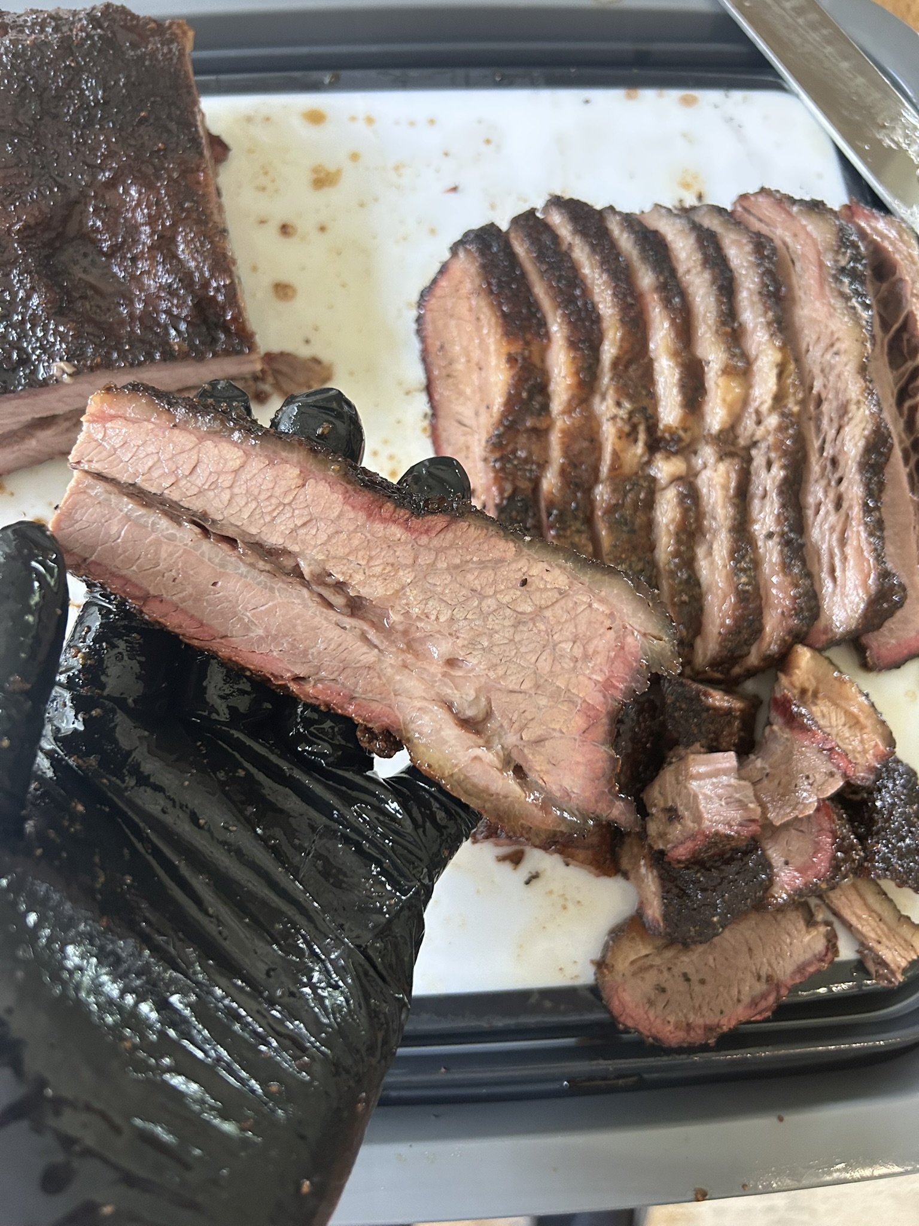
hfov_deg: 53.1
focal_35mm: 26
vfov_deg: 67.3
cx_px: 460
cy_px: 613
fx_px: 920
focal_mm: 5.7
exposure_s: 1/60
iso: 250
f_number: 1.5
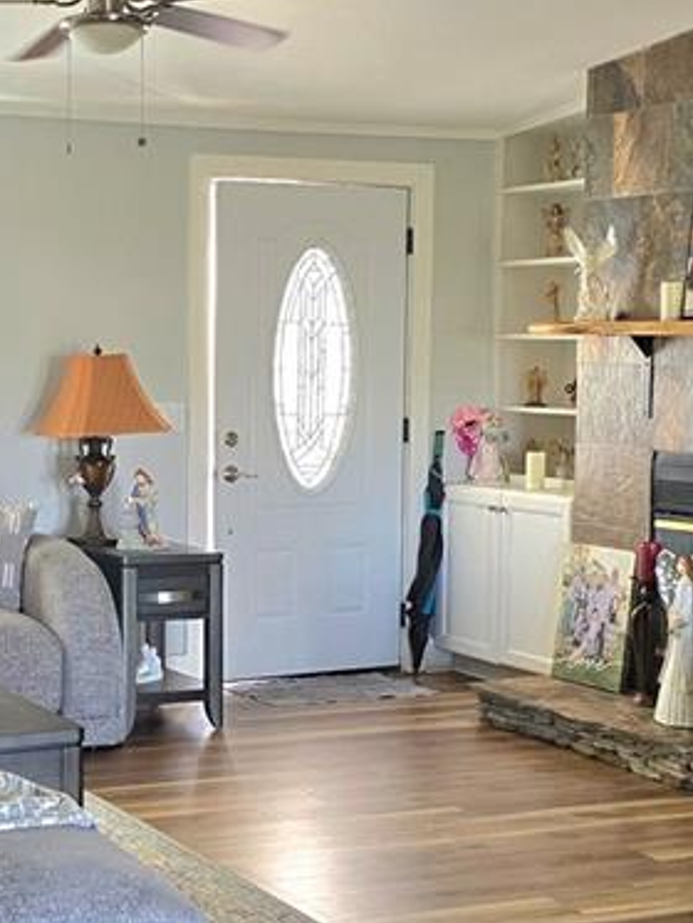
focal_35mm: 74
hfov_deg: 19.8
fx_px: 1974
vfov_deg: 26.3
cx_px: 183
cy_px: 515
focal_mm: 6.3
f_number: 1.7
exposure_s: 1/120
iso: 250
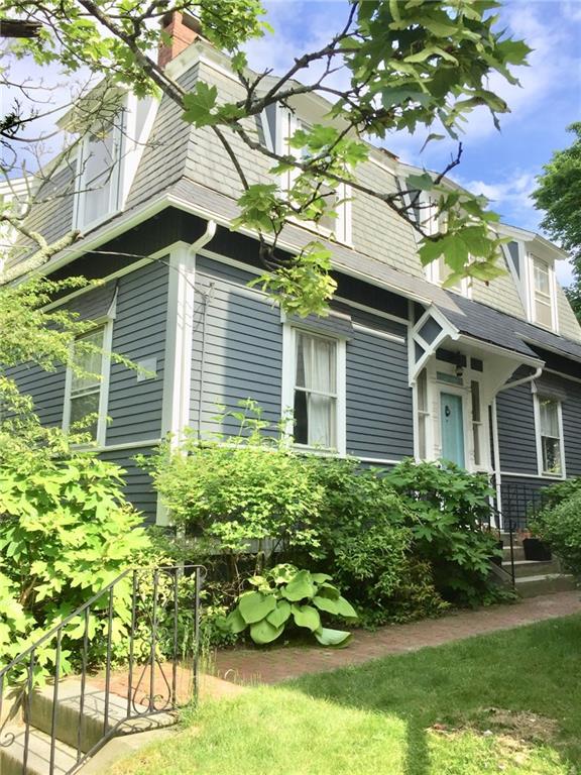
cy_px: 388
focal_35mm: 29
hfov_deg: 48.2
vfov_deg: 61.7
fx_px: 649
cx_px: 290
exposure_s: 1/1130
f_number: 2.2
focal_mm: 4.15
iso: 32
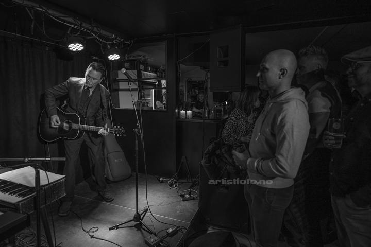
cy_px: 124
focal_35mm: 20
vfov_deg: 61.9
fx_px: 206
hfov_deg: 84.0
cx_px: 186
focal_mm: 20
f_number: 1.8
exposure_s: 1/250
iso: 400
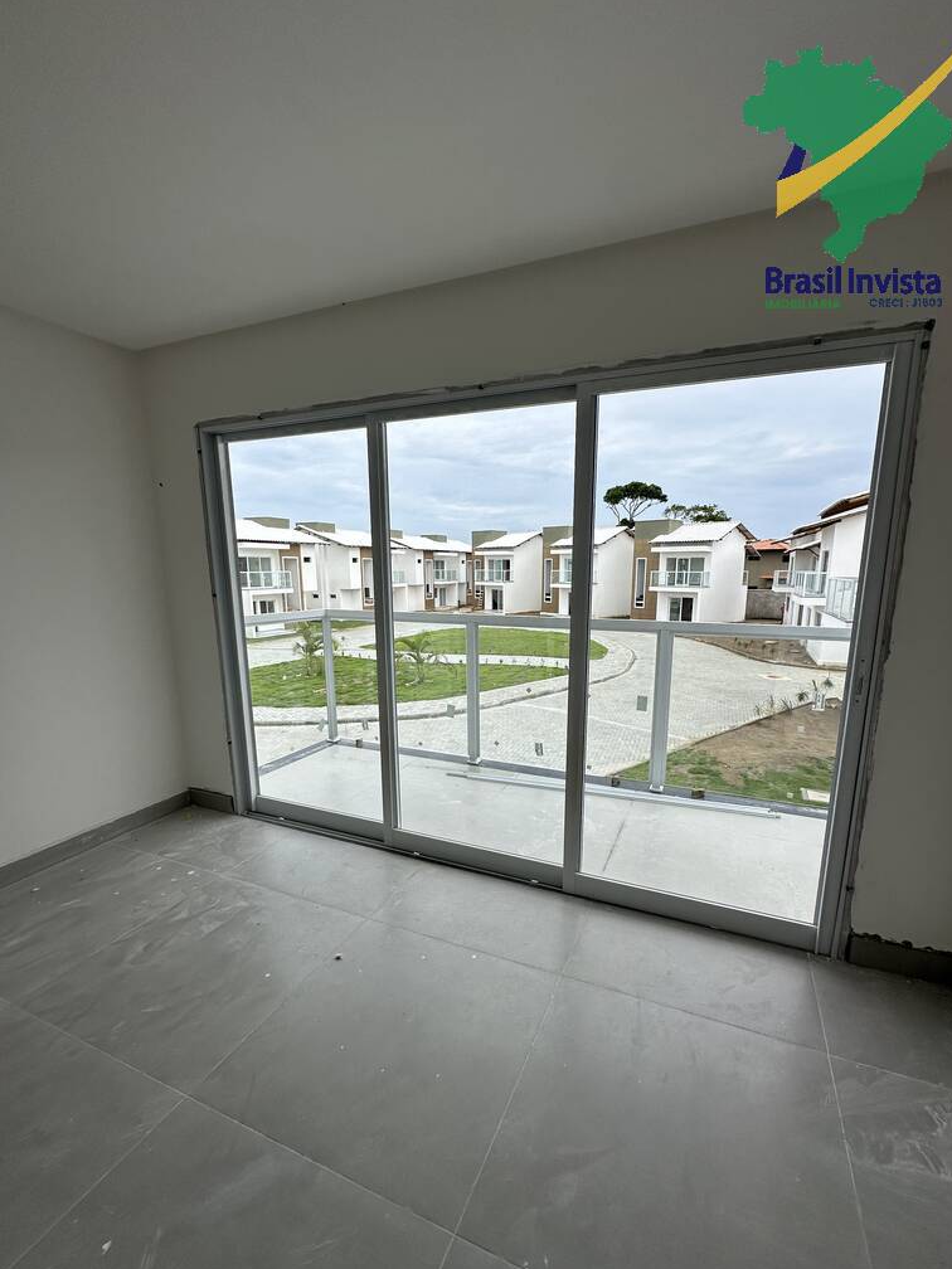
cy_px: 675
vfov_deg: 98.0
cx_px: 500
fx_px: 550
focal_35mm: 15
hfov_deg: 81.7
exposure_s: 1/882
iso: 50
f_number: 2.2
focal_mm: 2.22
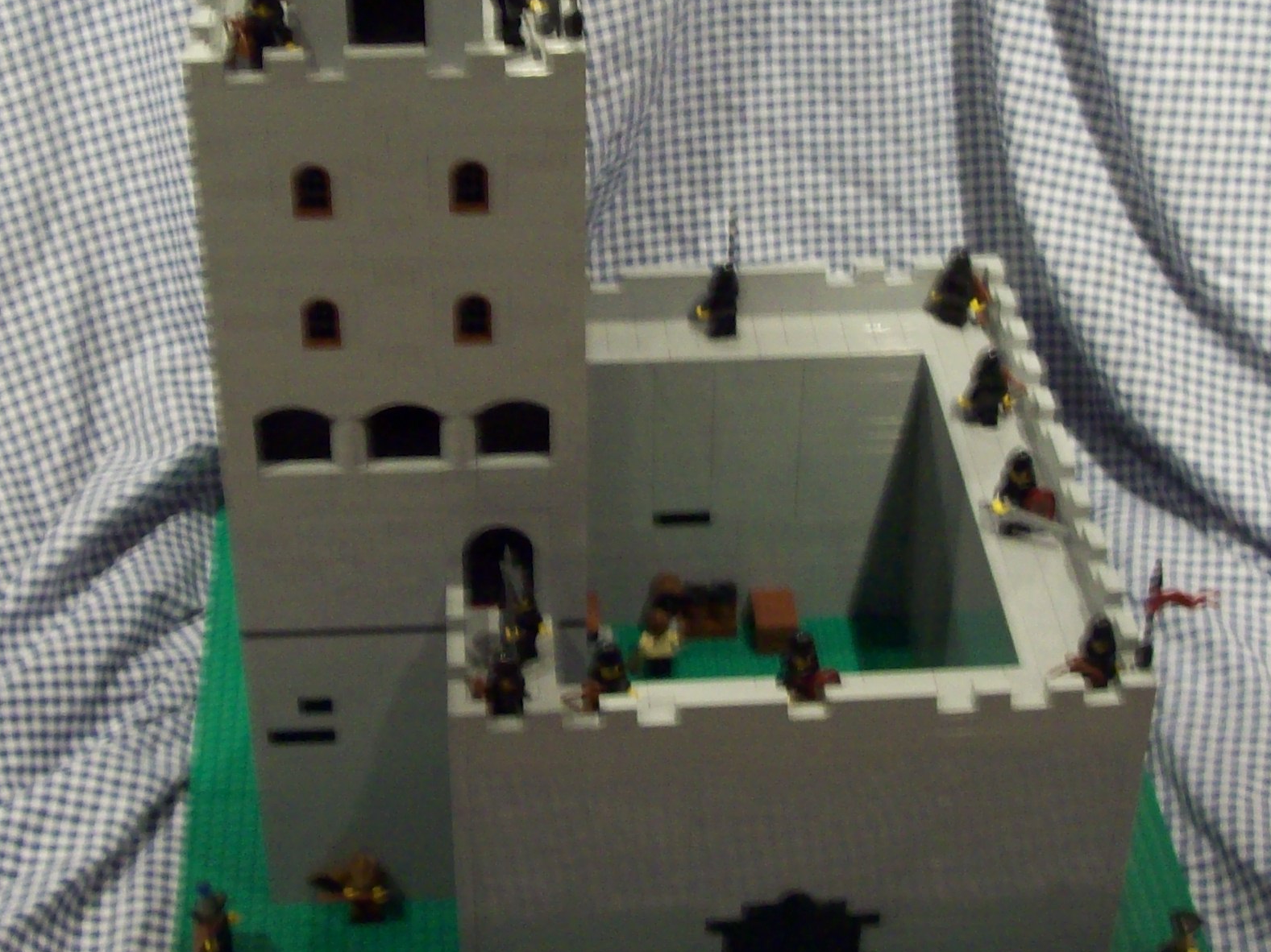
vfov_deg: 22.4
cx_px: 496
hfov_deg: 29.7
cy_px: 275
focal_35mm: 65
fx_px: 2386
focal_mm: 6
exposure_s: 1/8.36
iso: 160
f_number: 2.7
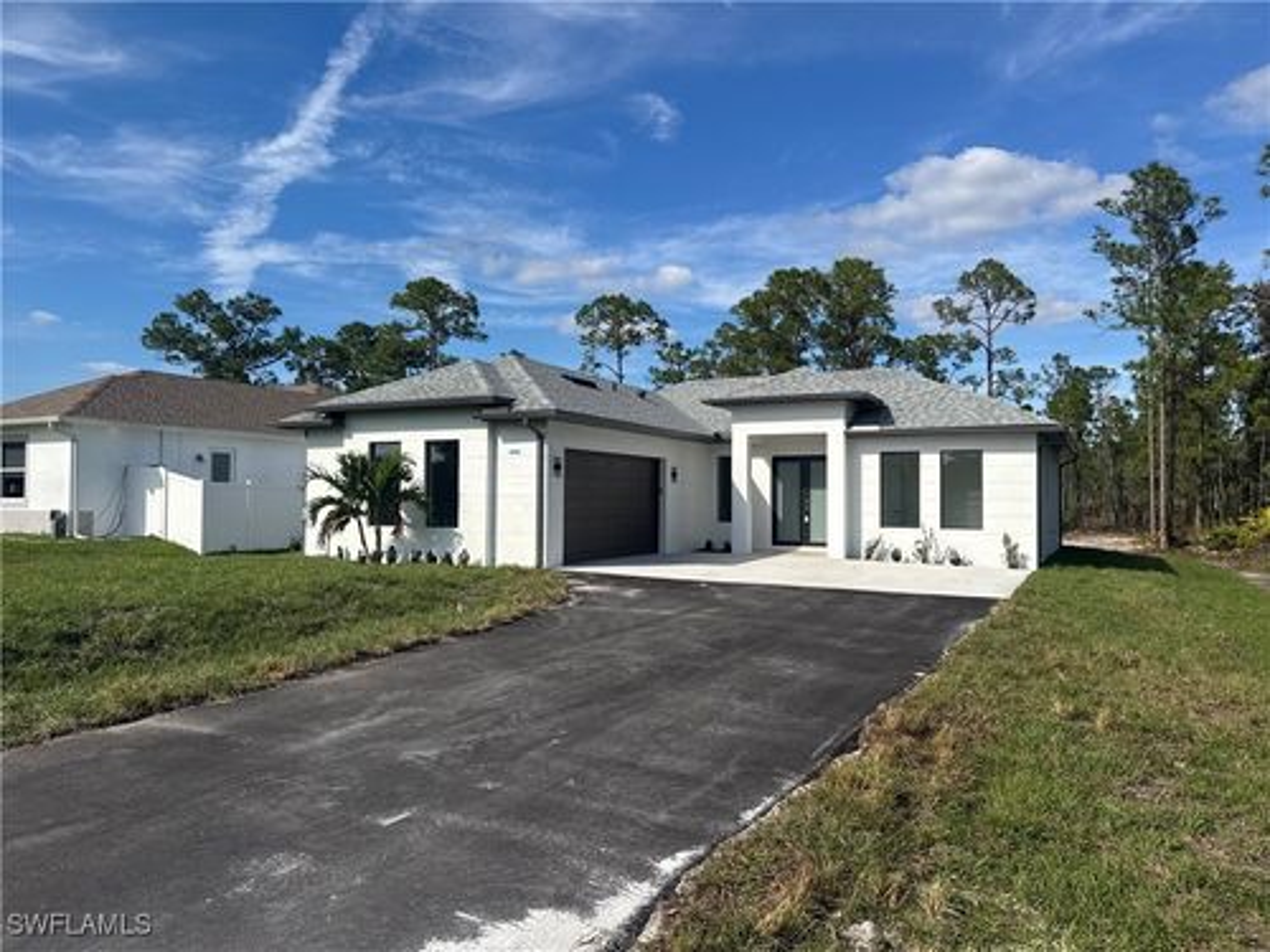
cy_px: 476
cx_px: 635
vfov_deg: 56.8
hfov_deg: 71.6
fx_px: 881
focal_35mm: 24
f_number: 1.78
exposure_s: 1/6410
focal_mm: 6.76
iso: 80
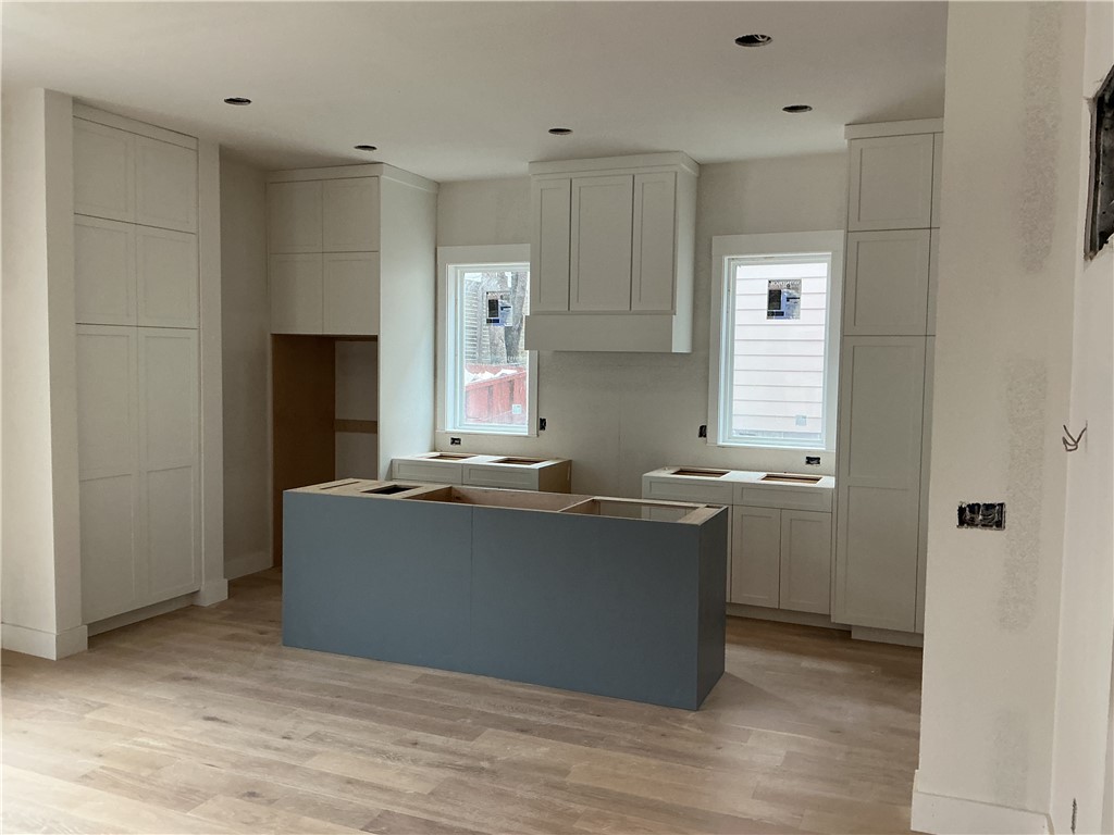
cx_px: 557
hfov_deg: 61.7
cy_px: 418
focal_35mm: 29
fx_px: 933
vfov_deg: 48.2
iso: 100
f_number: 1.8
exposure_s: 1/60
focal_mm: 3
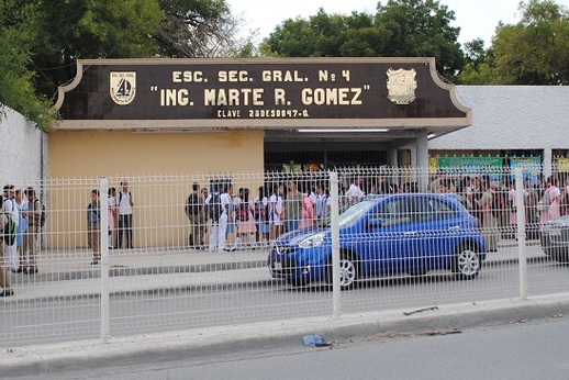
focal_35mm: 27
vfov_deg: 48.0
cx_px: 284
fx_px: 427
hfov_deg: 67.4
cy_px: 190
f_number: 4
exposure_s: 1/1000
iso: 200
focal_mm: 18
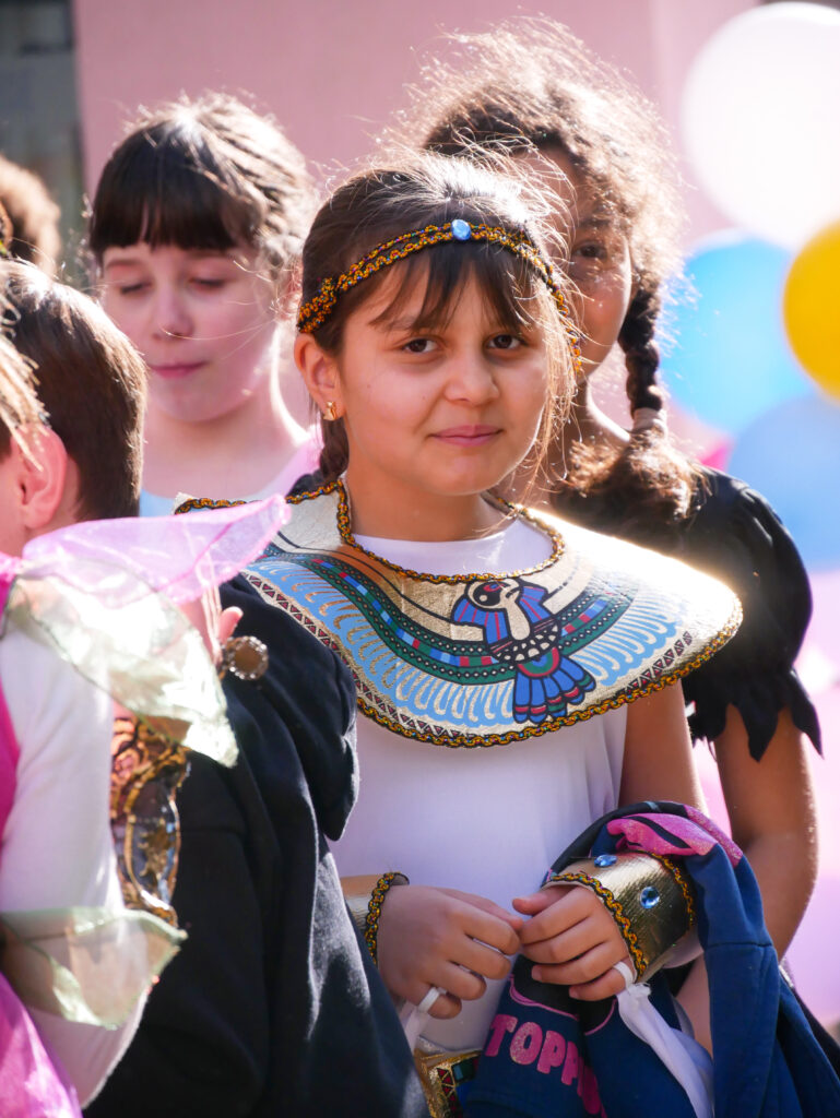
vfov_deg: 7.6
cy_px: 559
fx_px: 8405
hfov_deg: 5.7
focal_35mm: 260
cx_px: 420
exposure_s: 1/1000
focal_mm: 130
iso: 640
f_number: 5.6
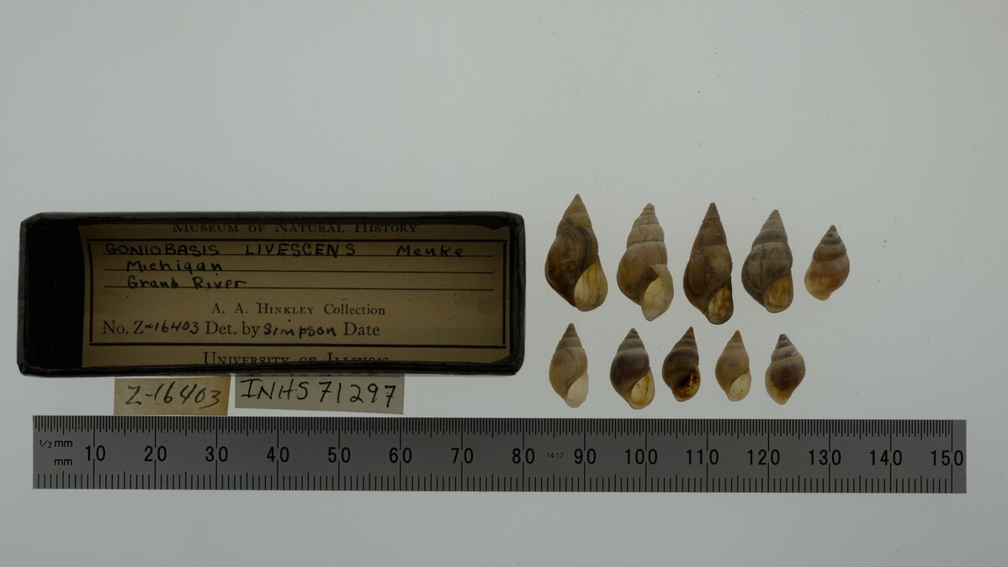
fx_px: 1684
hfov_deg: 33.3
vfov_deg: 19.1
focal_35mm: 63
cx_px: 504
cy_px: 330
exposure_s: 1/50
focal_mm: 60
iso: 100
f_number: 18
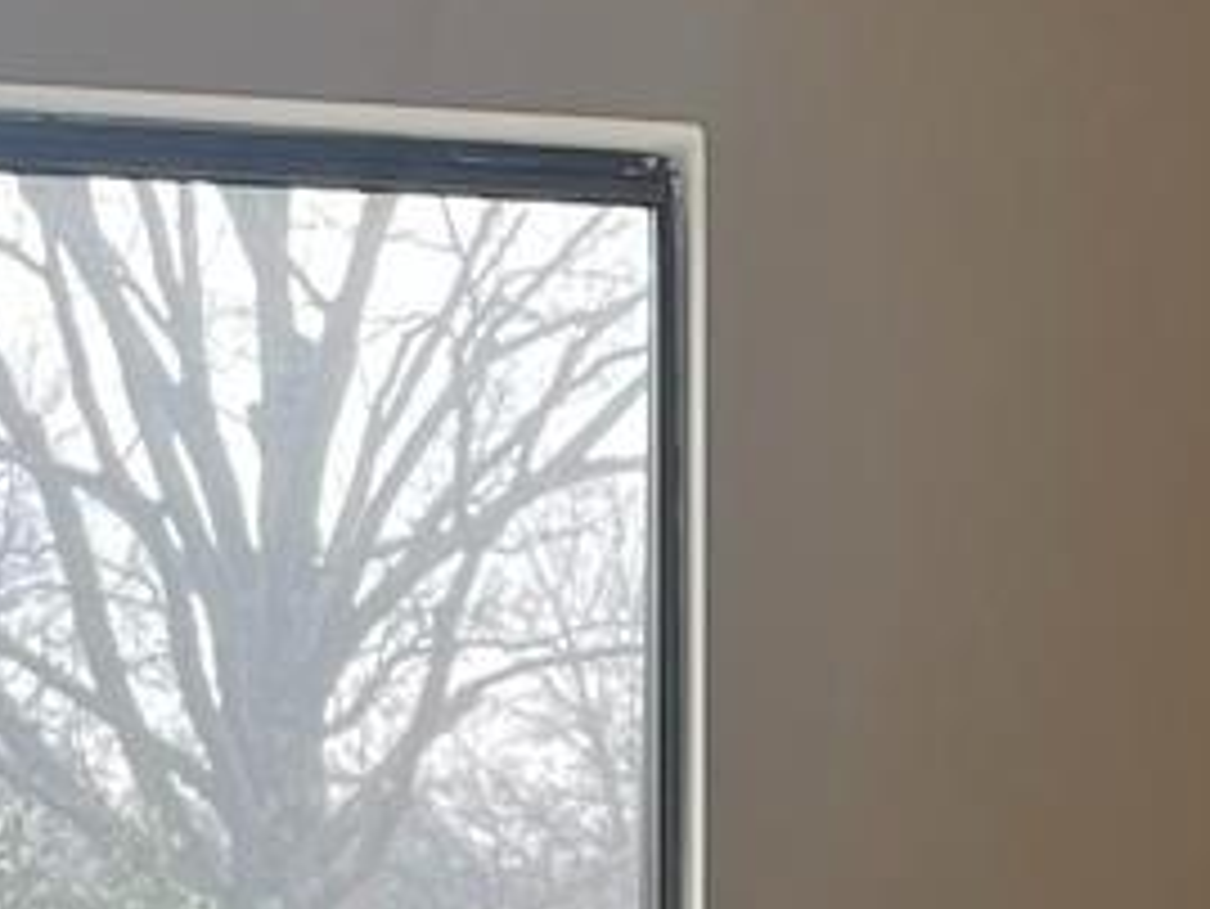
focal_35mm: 198
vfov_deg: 7.4
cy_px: 1454
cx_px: 1691
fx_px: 6924
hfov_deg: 9.8
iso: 40
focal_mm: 5.1
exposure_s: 1/232
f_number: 1.6
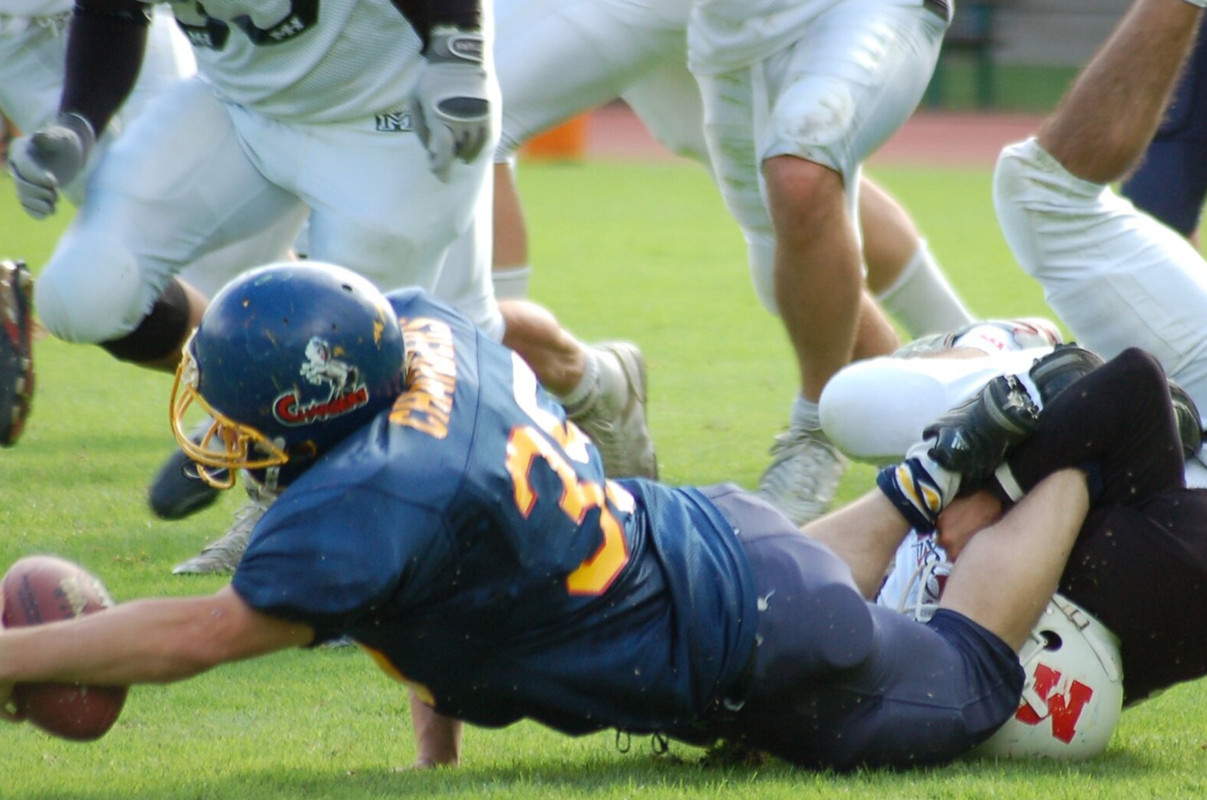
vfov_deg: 2.7
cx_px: 723
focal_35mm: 507
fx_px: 16966
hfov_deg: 4.1
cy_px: 389
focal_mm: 240
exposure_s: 1/500
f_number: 5.3
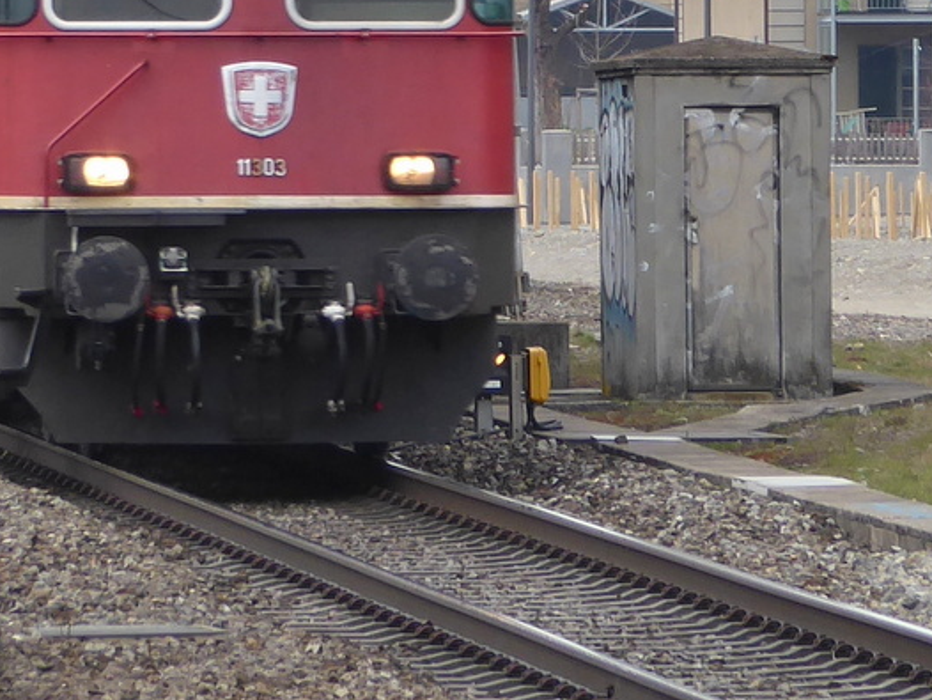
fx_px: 10882
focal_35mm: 404
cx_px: 34
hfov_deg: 4.9
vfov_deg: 3.7
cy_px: -35
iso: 80
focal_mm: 28.7
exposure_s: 1/80
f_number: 5.5
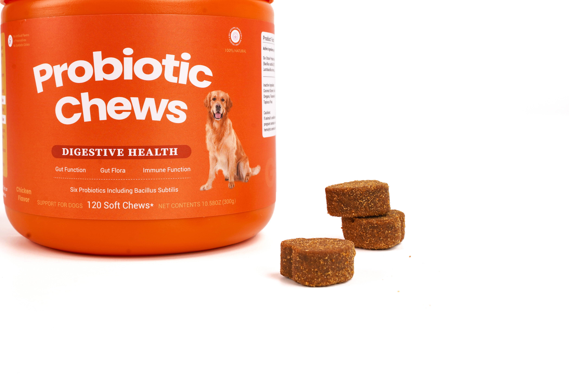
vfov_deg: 26.8
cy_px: 115
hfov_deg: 39.0
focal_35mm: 50
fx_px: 790
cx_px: 174
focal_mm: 35
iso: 100
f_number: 16
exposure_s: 1/80
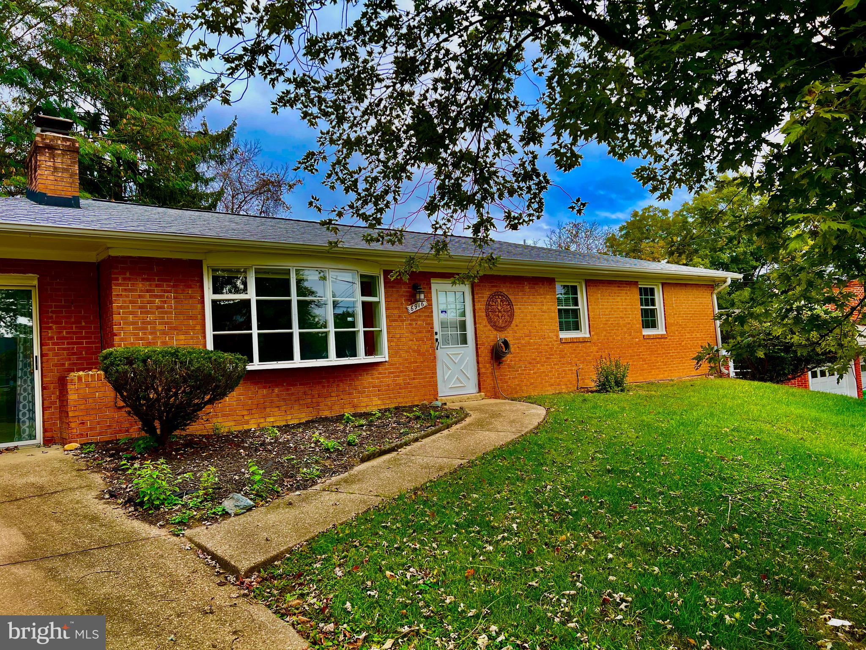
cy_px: 325
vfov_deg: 53.1
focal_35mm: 26
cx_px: 433
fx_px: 650
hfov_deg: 67.3
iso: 50
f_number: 1.5
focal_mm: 5.7
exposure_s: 1/1124
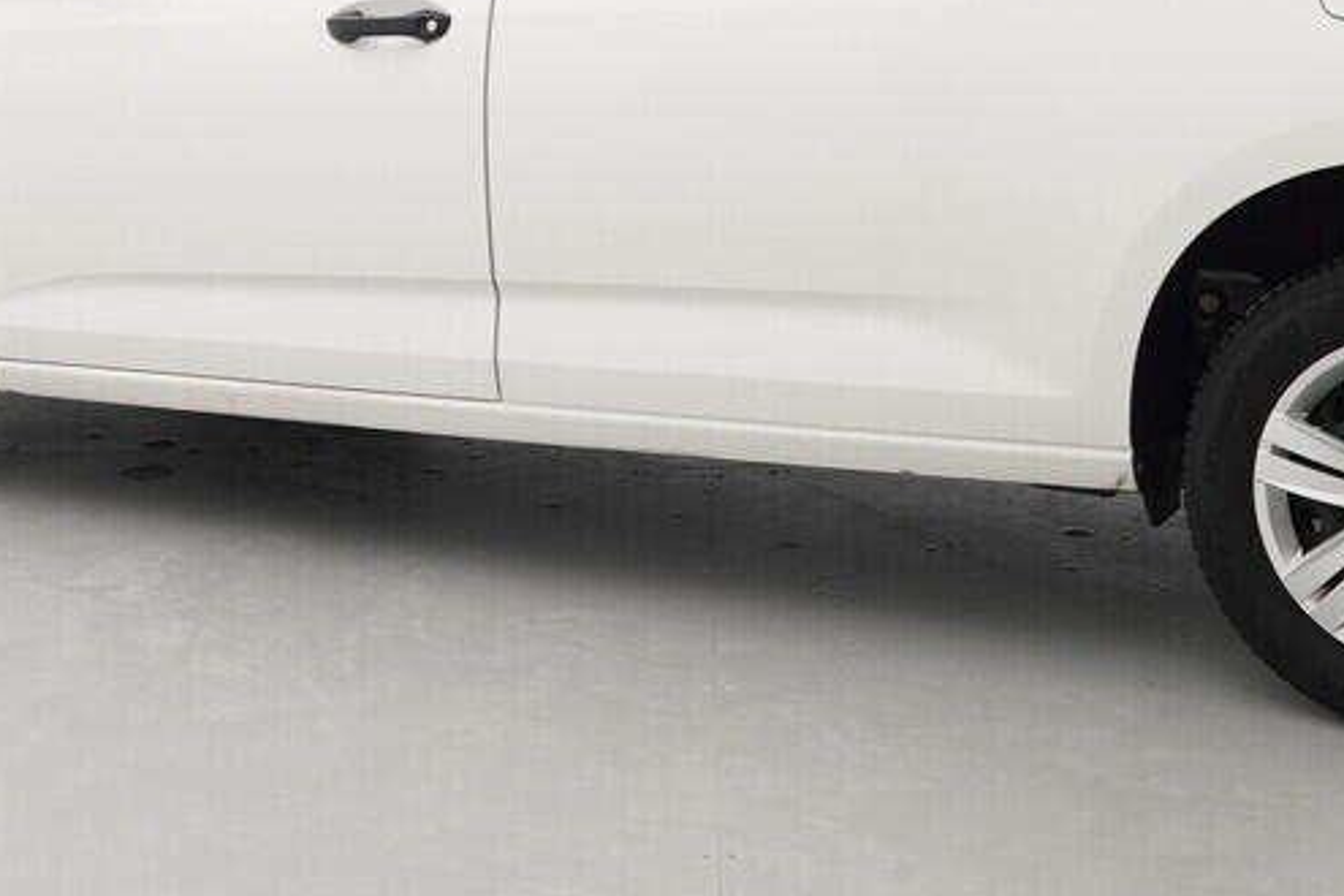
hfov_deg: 30.8
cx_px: 682
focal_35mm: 65
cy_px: -76
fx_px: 2443
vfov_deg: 19.9
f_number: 5.6
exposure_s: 1/80
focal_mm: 15
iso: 250
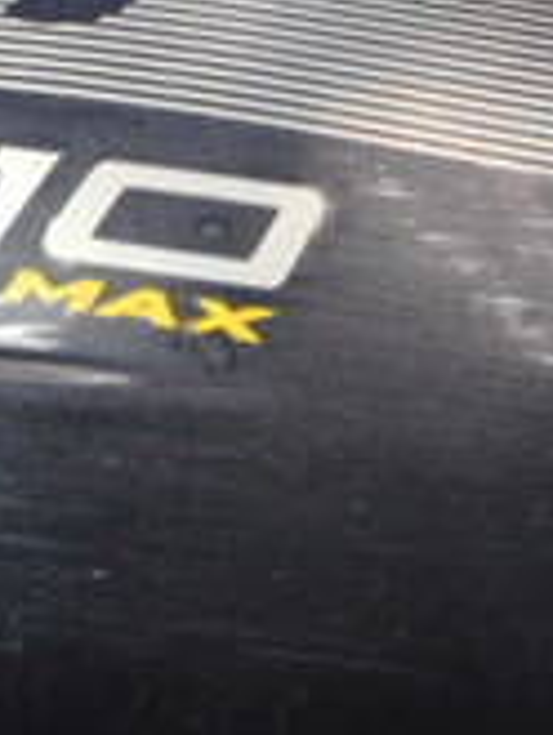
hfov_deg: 15.1
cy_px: 494
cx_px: 58
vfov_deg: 20.1
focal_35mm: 97
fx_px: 2063
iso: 200
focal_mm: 4.5
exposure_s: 1/30
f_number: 3.7
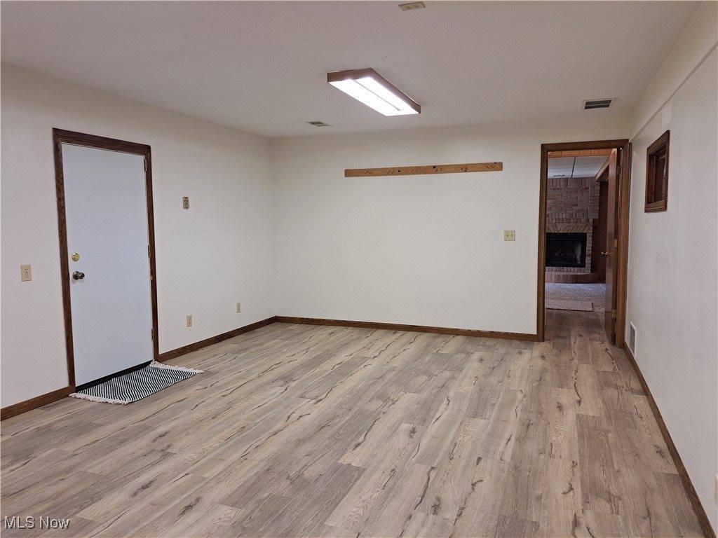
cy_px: 269
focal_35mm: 24
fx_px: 498
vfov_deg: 56.8
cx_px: 359
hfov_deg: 71.6
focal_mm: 5.23
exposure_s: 1/60
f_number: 1.8
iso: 160
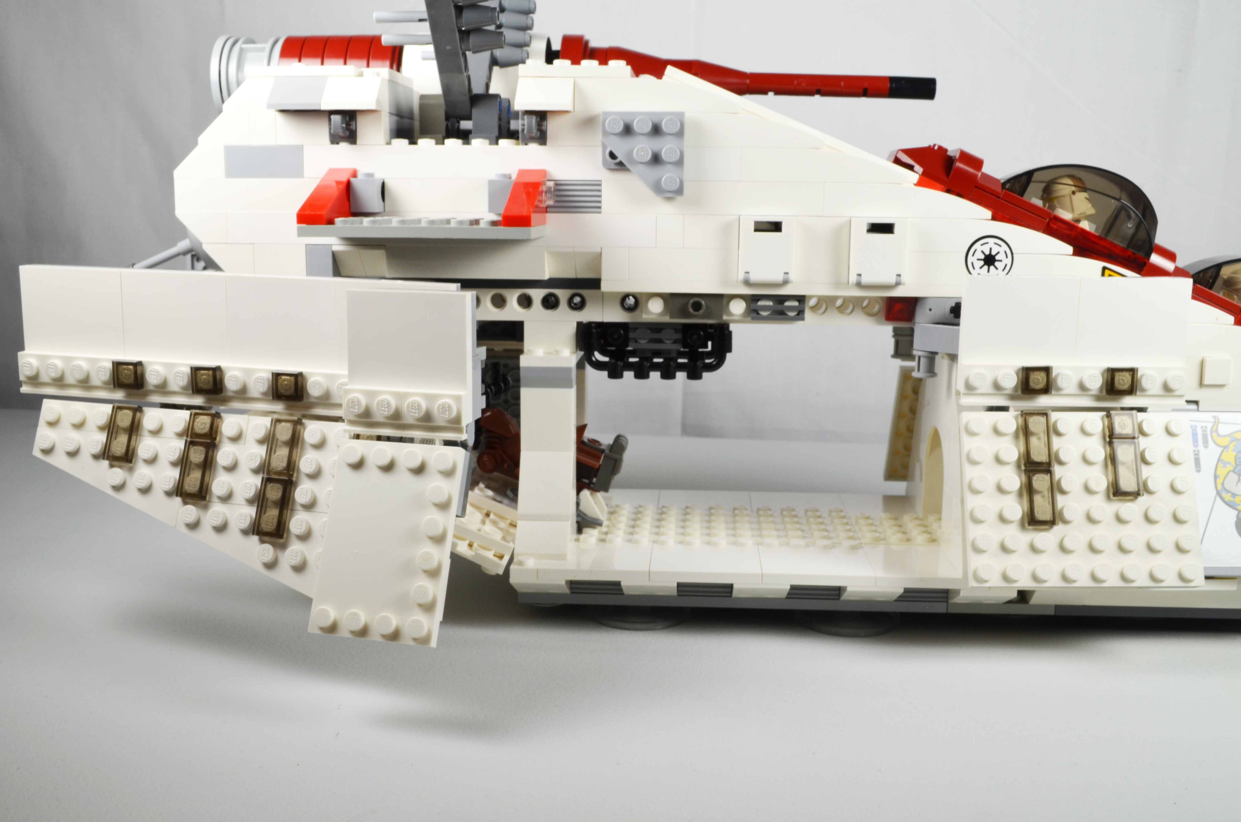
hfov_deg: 53.2
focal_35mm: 36
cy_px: 411
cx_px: 620
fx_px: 1238
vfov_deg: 36.7
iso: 250
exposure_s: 1/15
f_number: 18
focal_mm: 24
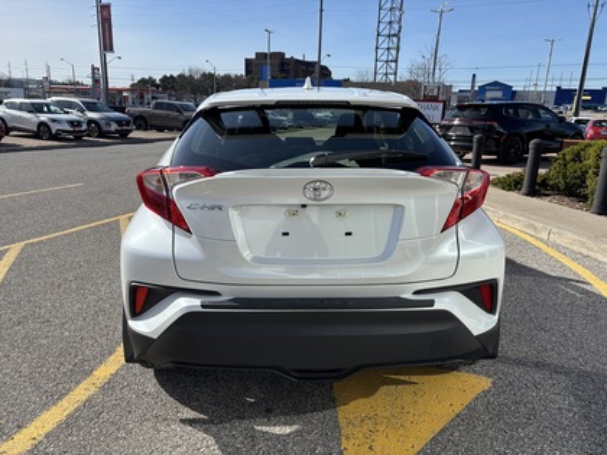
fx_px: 456
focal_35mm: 26
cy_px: 228
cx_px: 304
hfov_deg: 67.3
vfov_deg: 53.1
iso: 50
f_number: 1.6
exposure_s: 1/3534
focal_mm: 5.96
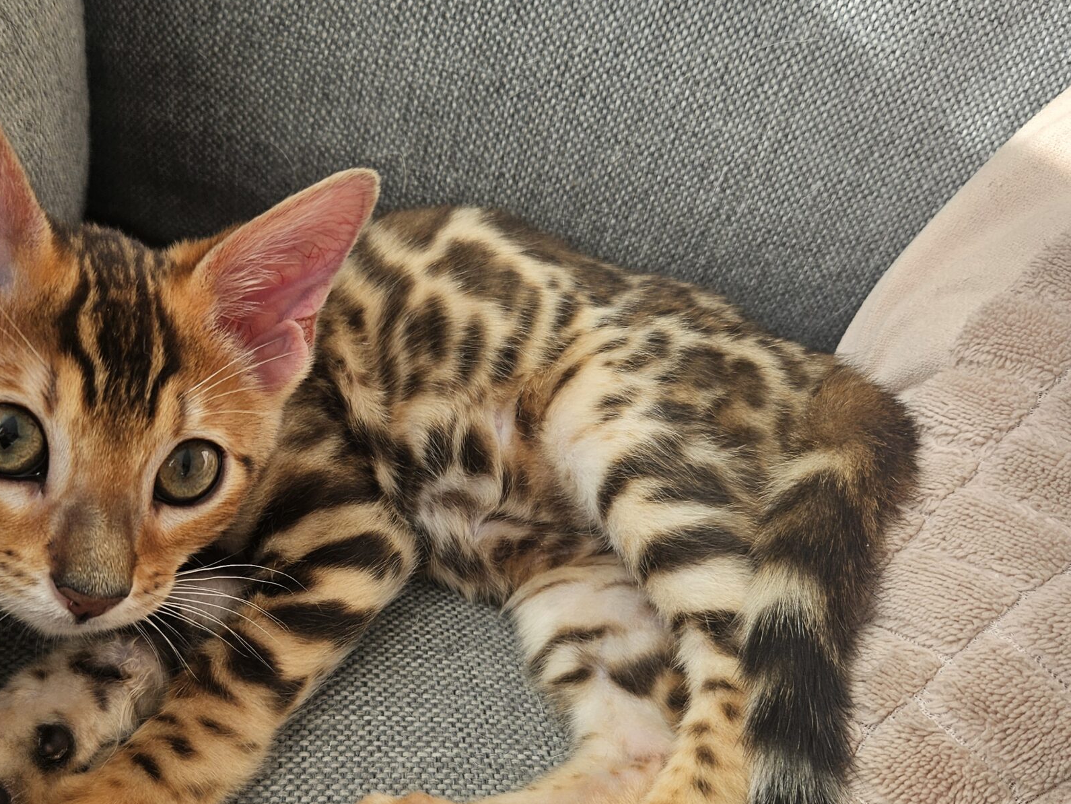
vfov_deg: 38.5
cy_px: 498
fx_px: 1145
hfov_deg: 49.6
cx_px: 392
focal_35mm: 37
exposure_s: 1/108
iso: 25
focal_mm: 5.4
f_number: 1.8
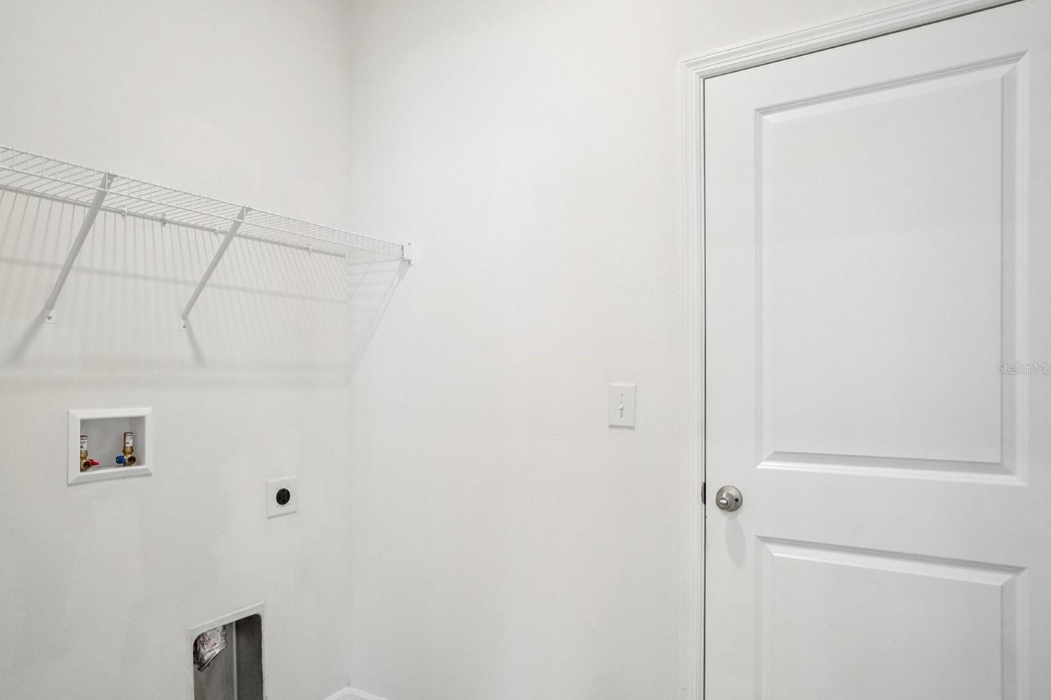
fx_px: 629
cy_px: 368
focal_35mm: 22
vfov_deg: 58.1
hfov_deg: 79.6
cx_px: 480
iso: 1000
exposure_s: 1/30
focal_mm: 13
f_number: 8
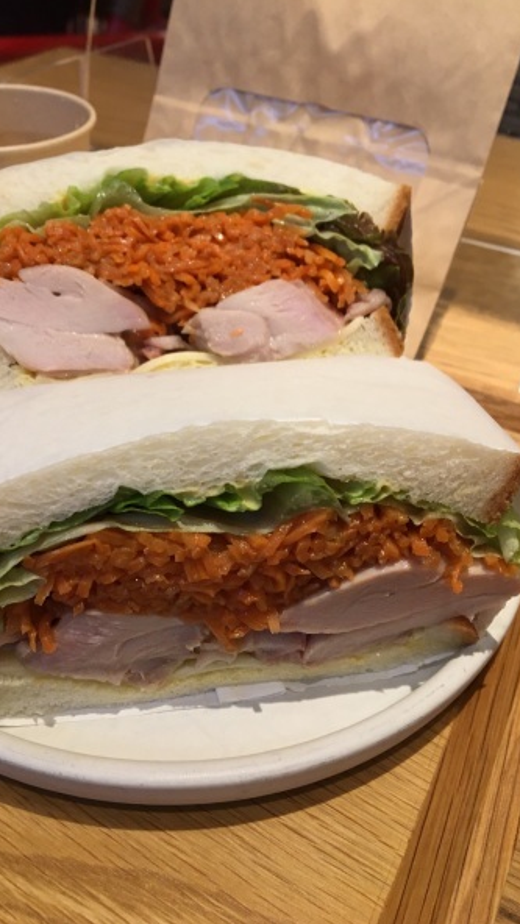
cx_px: 226
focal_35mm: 32
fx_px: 784
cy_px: 464
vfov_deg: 61.0
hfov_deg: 36.6
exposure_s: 1/30
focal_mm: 4.15
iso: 80
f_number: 2.2
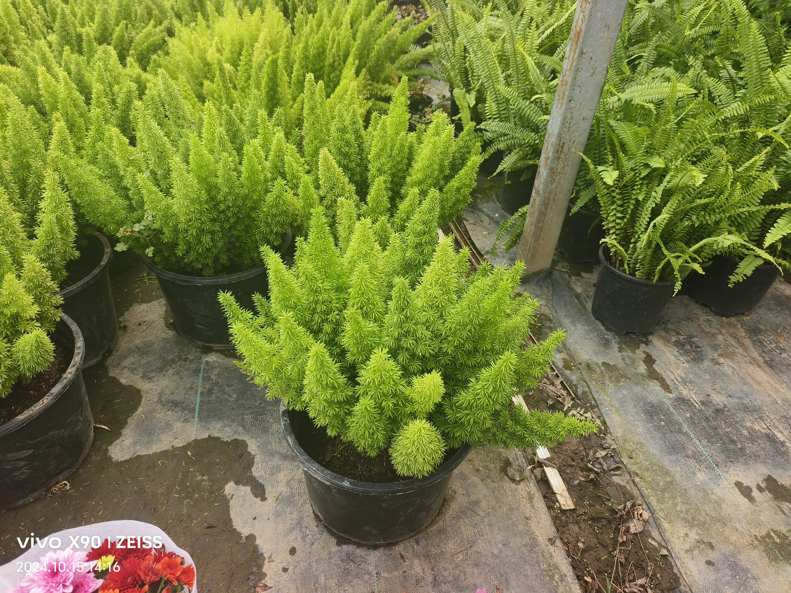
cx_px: 396
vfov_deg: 58.9
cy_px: 296
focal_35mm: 23
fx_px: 526
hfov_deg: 73.9
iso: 72
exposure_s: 1/190
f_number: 1.75
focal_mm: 5.5
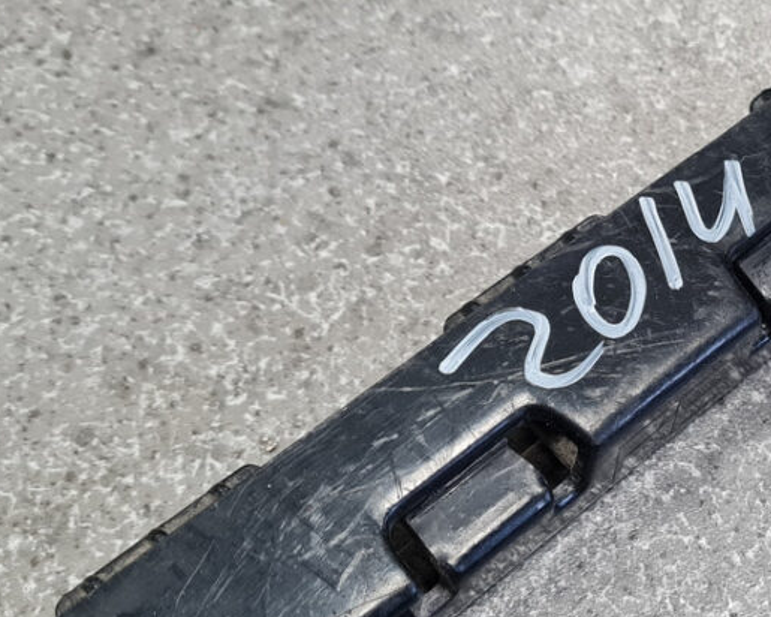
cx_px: 741
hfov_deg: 26.3
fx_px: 1574
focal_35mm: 69
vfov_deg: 22.2
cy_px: 331
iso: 200
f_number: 1.8
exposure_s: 1/50
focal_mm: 5.4
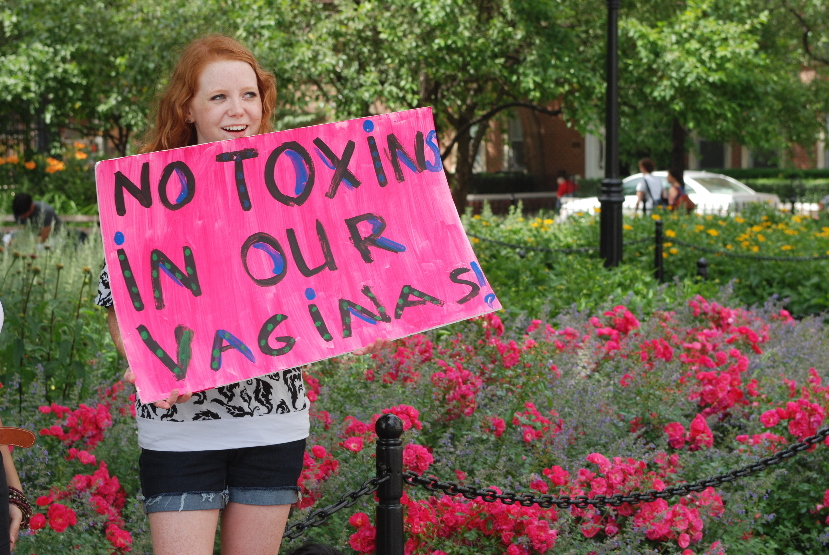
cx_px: 414
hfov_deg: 19.4
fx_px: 2421
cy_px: 278
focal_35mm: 105
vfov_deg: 13.1
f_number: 7.1
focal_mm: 70
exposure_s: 1/160
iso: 200
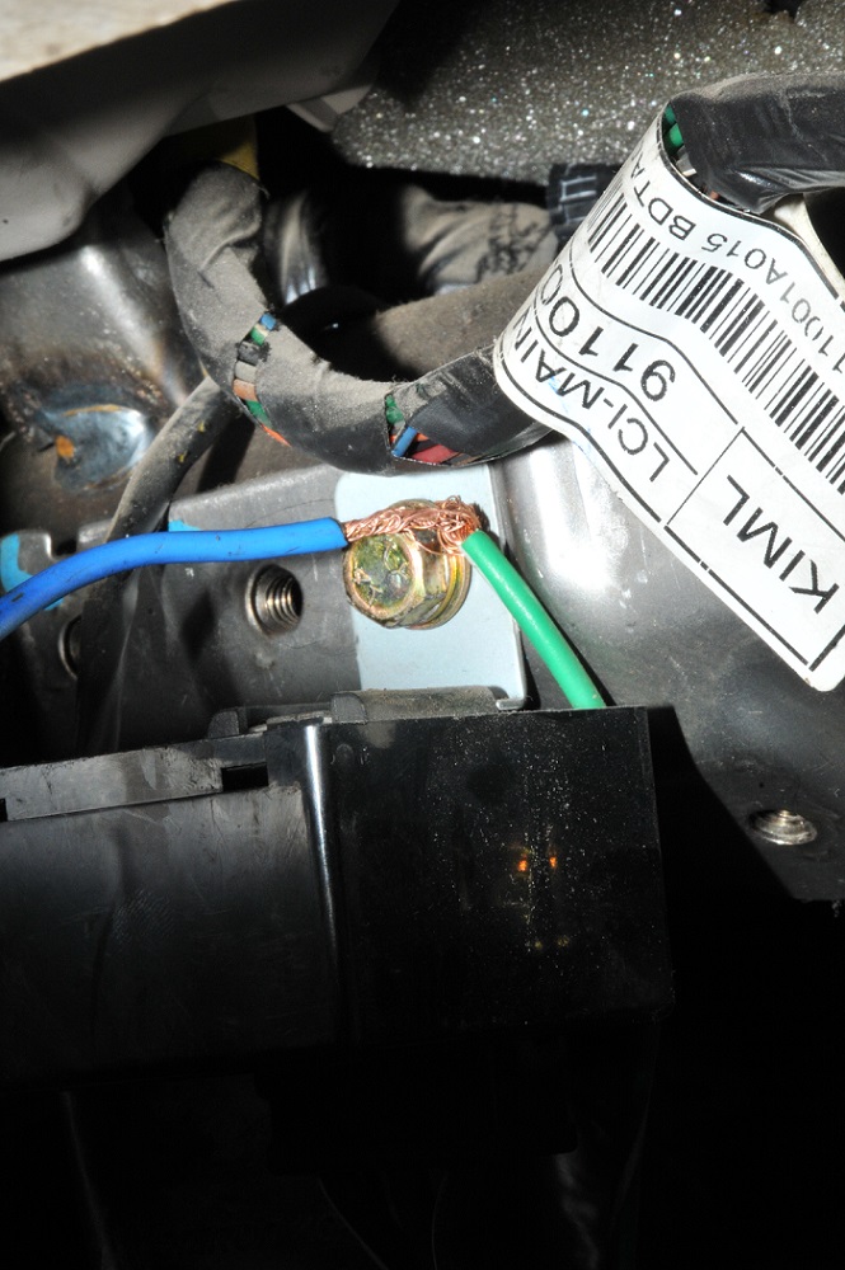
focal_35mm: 210
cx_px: 422
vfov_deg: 9.8
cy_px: 635
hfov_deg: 6.5
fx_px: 7406
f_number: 36
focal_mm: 140
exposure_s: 1/125
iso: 500
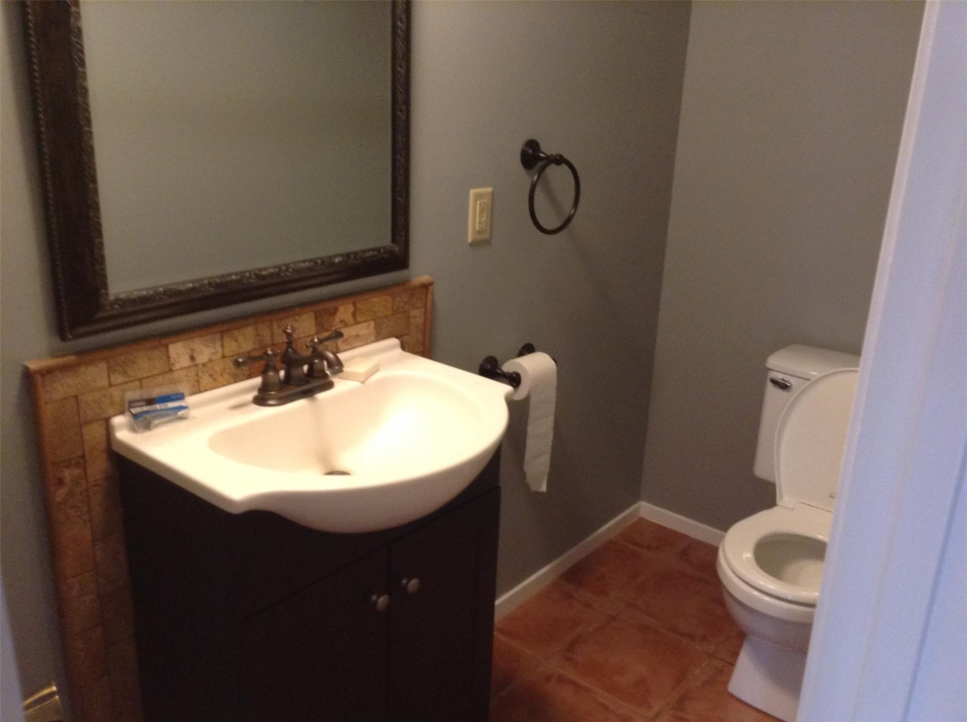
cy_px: 361
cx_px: 484
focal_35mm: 33
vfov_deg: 42.8
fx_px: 920
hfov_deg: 55.4
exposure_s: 1/24
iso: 160
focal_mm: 3.3
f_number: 2.4
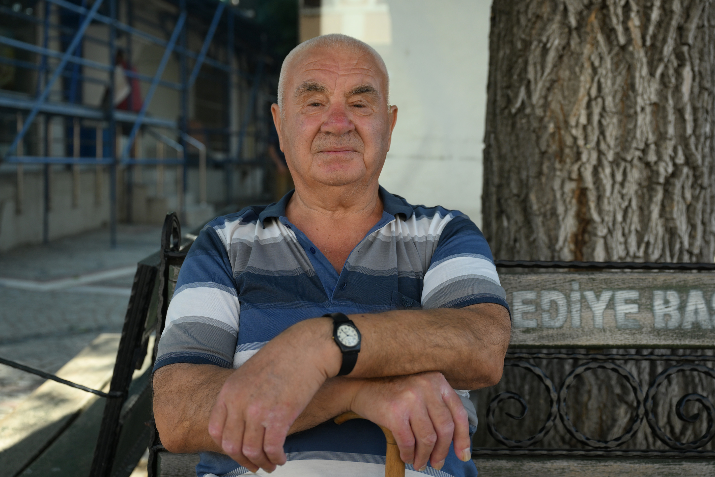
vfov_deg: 30.5
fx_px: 874
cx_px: 358
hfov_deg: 44.5
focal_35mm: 44
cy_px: 238
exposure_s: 1/1000
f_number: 4
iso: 500
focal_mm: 44
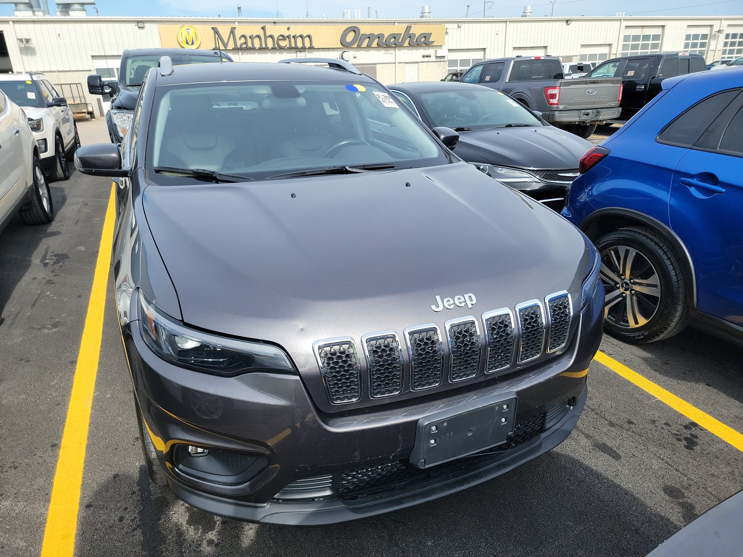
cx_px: 372
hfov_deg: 71.6
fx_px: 515
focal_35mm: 24
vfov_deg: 56.8
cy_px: 278
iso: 50
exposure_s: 1/491
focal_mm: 6.7
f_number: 1.8
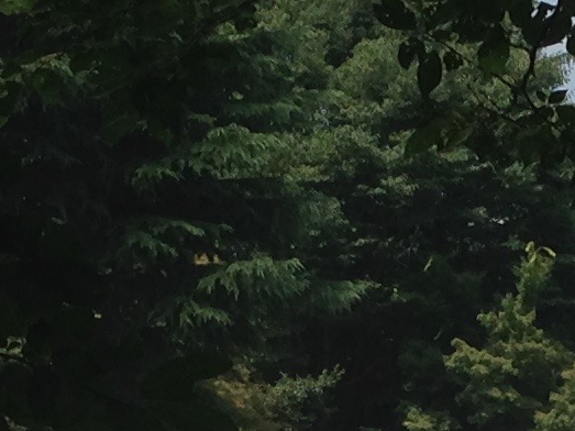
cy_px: 618
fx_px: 3421
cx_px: 517
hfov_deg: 9.6
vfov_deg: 7.1
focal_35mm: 206
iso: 50
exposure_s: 1/1427
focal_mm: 4.12
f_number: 2.4
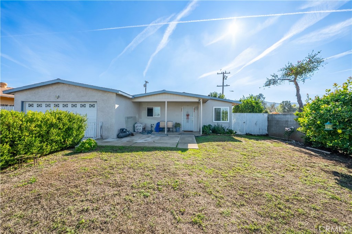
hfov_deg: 112.6
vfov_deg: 90.0
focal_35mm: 12
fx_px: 117
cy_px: 117
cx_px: 176
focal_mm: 12
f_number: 8
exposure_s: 1/6000
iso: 160
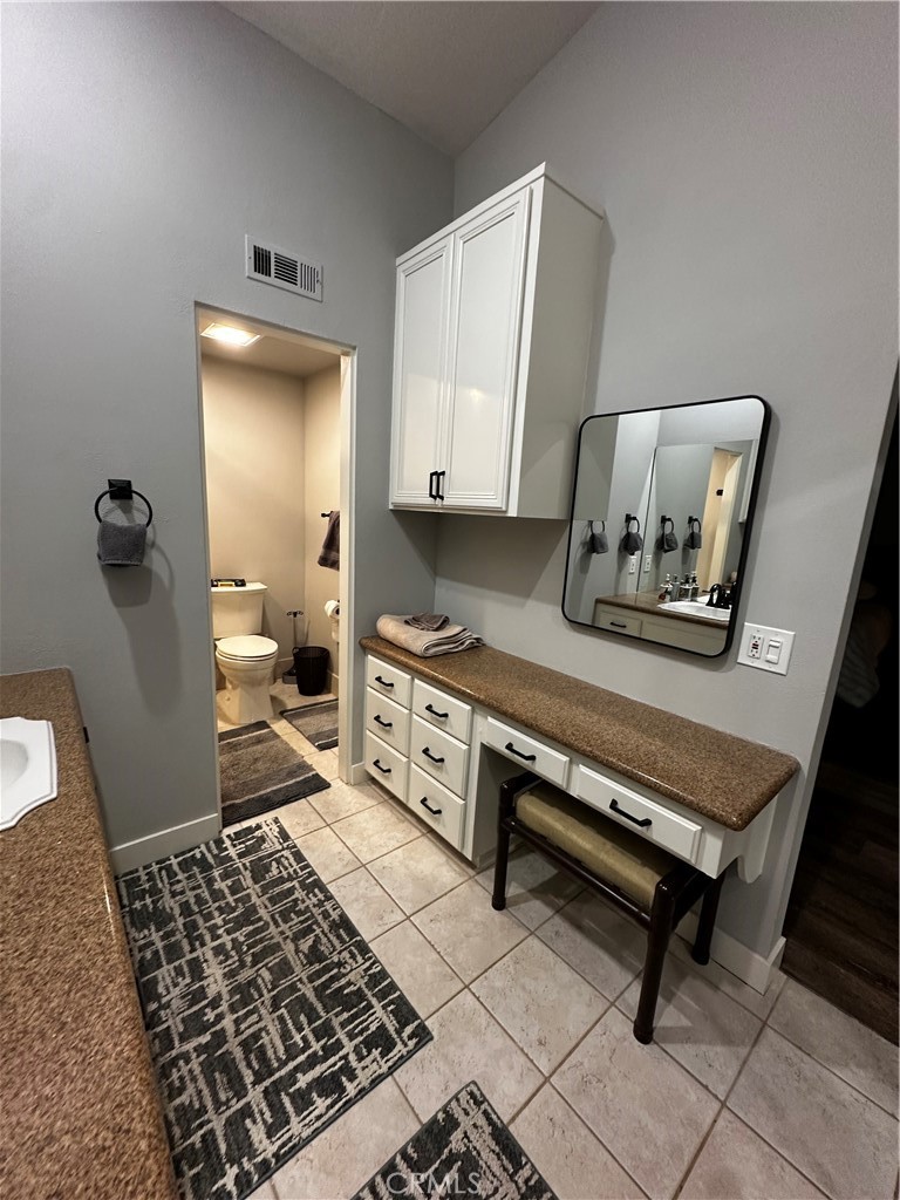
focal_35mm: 14
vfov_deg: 102.1
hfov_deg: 85.7
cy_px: 600
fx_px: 485
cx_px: 450
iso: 200
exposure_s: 1/60
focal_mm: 2.22
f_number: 2.2
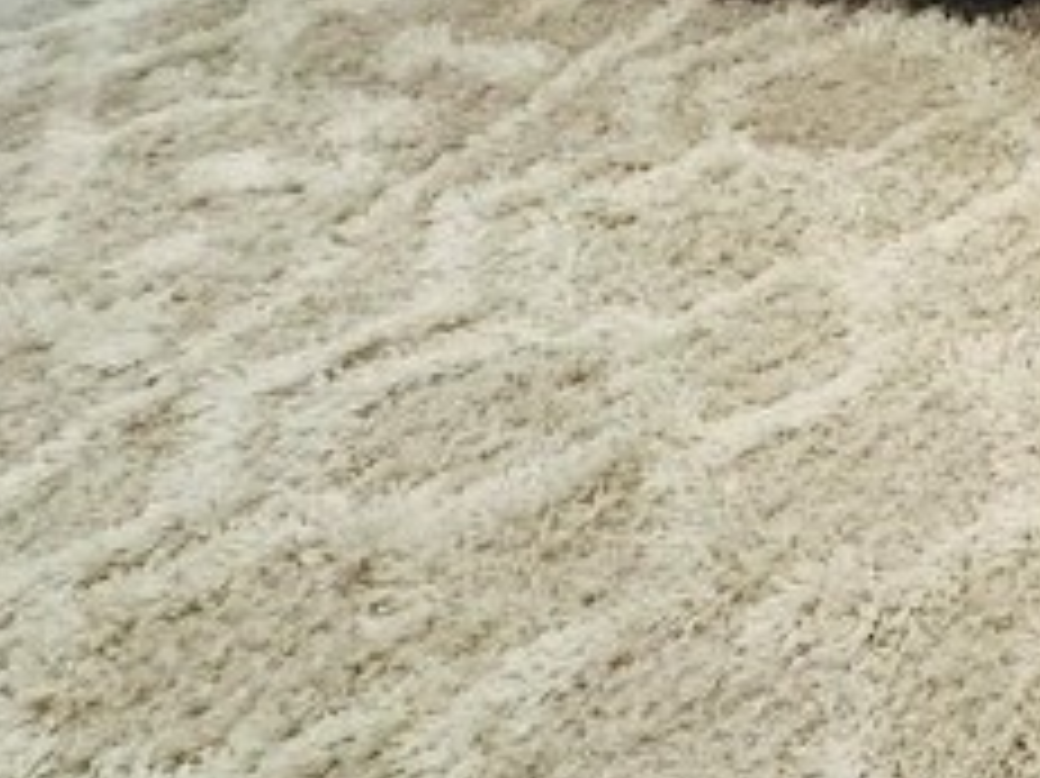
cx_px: 1927
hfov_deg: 20.5
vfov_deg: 16.2
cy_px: -908
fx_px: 1862
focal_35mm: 62
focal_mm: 2.22
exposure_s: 1/120
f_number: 2.2
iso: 250
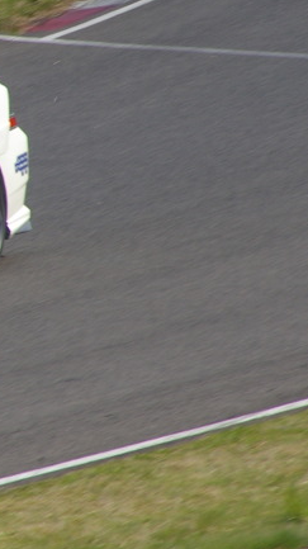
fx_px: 13512
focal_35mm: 929
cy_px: 184
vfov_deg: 2.3
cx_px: -302
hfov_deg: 1.3
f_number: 16
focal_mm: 250
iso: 200
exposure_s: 1/125
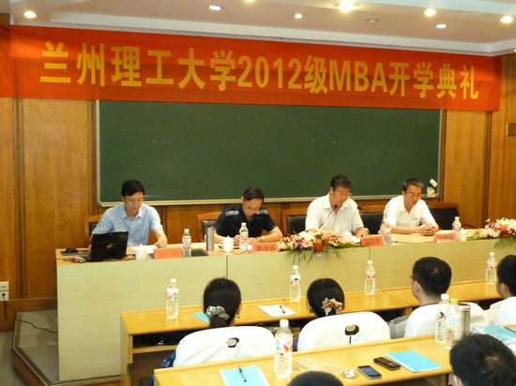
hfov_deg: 46.8
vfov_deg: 35.9
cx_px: 258
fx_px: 596
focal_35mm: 40
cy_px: 193
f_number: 3.6
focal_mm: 6.5
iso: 800
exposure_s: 1/10
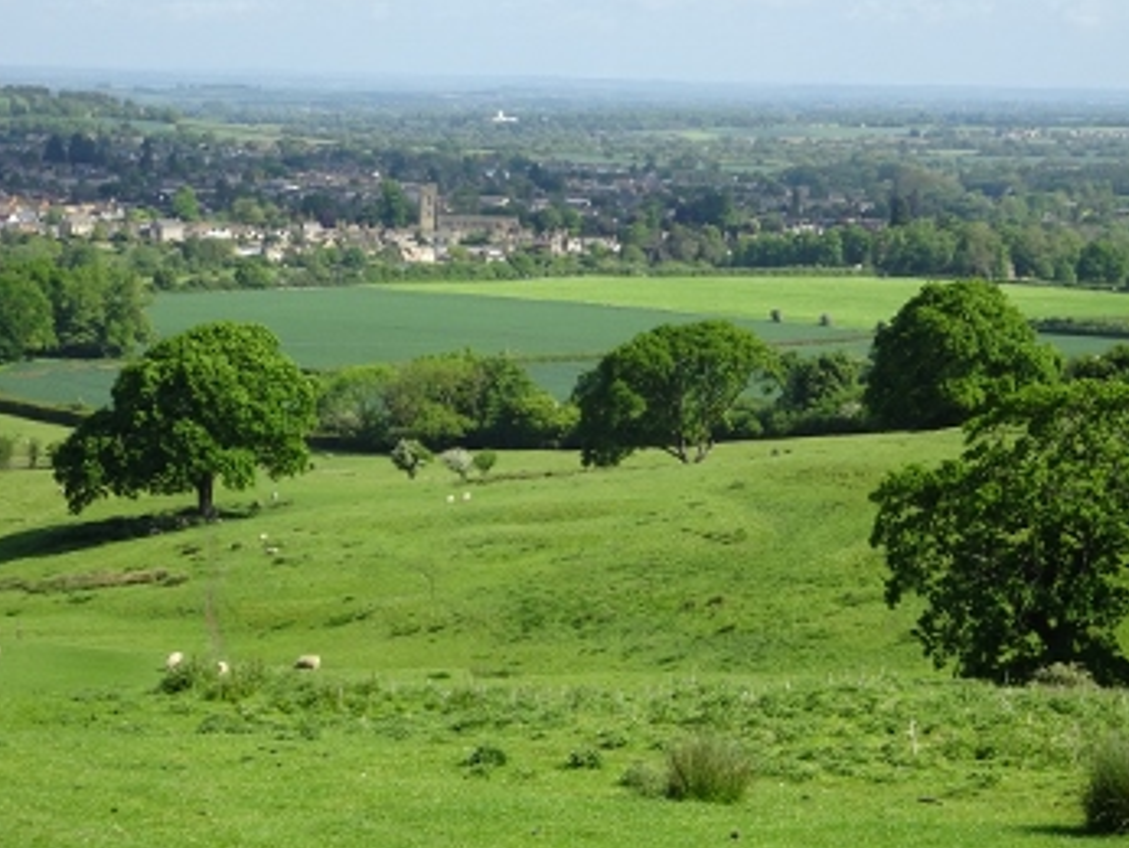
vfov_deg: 13.7
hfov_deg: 18.2
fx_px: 3525
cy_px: 545
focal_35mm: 108
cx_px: 581
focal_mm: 14.12
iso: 80
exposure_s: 1/320
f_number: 5
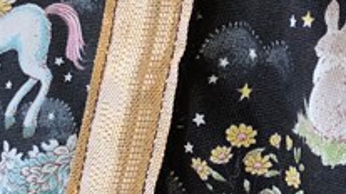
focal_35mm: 118
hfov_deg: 17.1
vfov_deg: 10.2
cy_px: 146
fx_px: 1082
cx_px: 446
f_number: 1.8
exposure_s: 1/120
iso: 64
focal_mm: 3.99
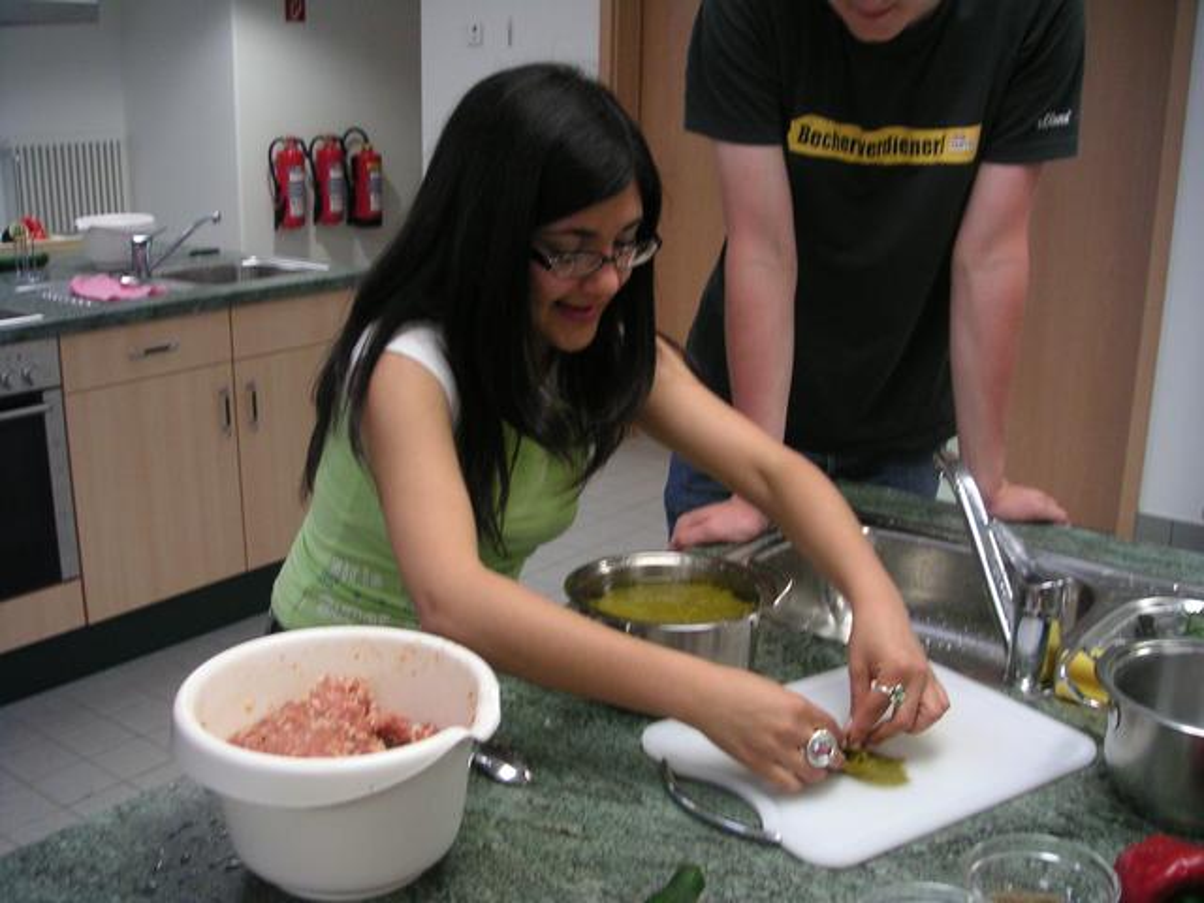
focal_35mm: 38
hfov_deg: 49.0
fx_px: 1322
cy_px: 452
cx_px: 602
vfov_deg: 37.7
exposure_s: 1/45
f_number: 2.8
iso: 125
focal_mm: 6
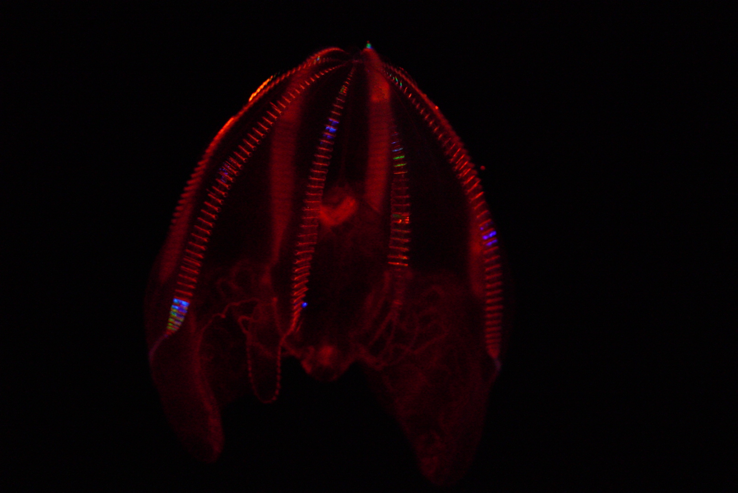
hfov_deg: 15.2
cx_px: 369
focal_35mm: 135
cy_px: 246
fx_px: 2769
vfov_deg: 10.2
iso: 8000
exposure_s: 1/160
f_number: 3.5
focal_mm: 90
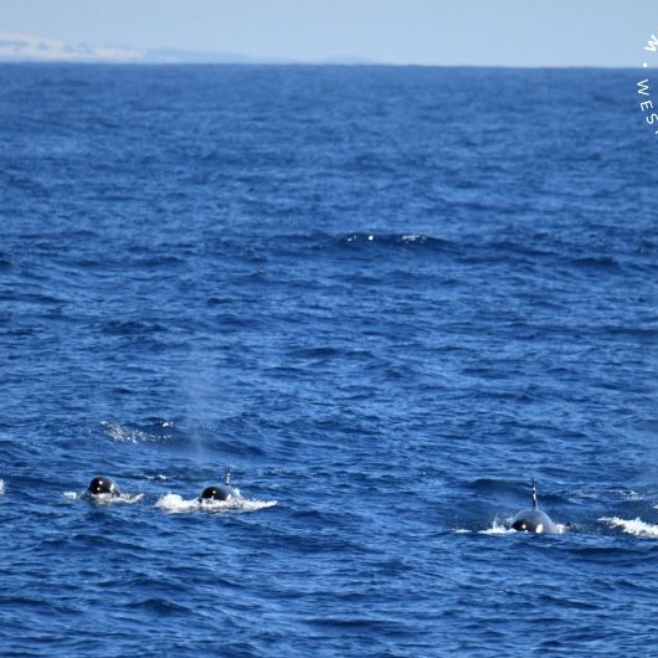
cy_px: 328
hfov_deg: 2.3
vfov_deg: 2.3
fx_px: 16538
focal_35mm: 769
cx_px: 308
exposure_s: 1/8000
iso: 1600
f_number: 6.3
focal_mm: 600
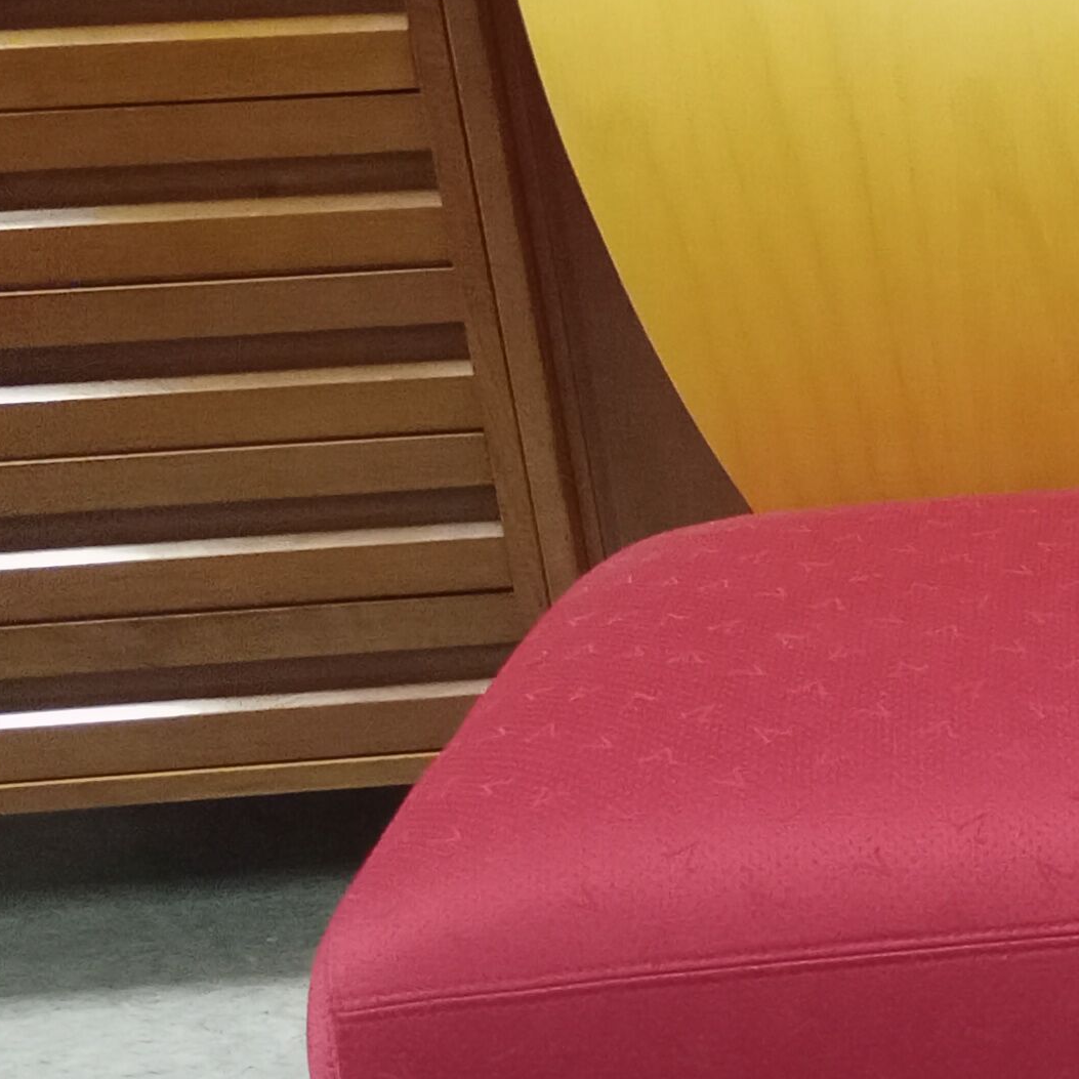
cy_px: 690
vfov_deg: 18.5
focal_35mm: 94
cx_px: 1661
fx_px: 3315
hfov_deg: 16.7
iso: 1690
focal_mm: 4.71
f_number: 1.79
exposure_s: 1/50
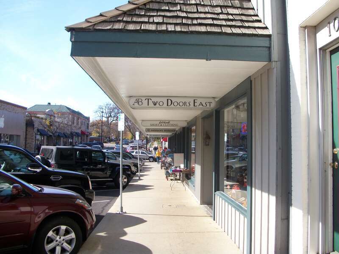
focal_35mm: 35
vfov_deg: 40.7
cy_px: 127
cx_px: 170
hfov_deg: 52.6
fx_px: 343
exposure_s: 1/500
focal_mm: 6.3
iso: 80
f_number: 3.1
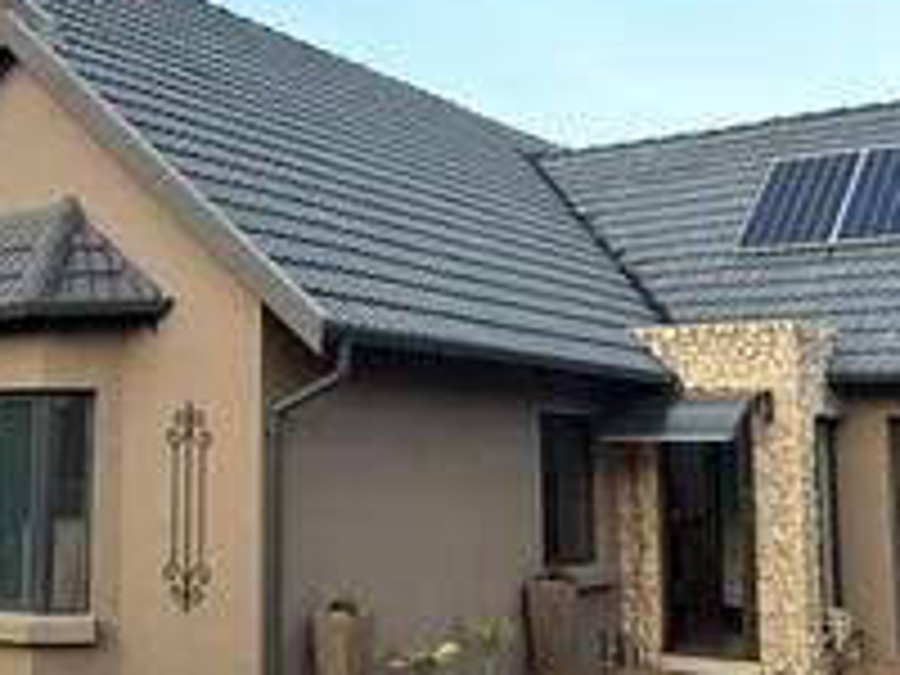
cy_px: 238
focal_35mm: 56
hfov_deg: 33.9
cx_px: 266
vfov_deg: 26.0
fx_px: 1456
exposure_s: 1/106
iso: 64
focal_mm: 2.22
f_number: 2.2
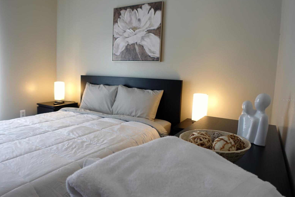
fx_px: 246
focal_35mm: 30
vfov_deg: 43.6
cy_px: 100
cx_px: 146
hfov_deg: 61.9
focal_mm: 11.5
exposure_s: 1/15
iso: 100
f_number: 2.5
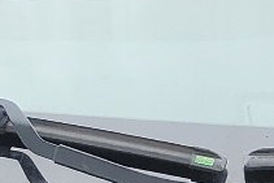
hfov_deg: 9.2
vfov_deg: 6.2
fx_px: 1561
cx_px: 593
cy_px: 553
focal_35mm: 205
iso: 50
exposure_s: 1/476
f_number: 1.5
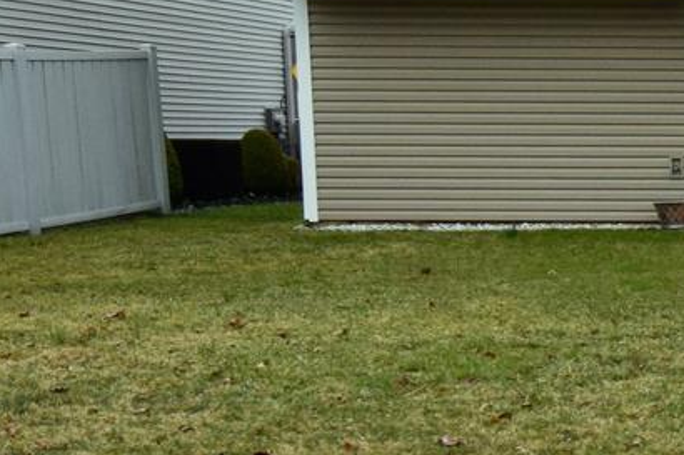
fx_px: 1709
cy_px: 342
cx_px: 1078
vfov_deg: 15.1
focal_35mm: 90
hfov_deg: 19.3
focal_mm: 12
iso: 360
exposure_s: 1/250
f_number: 8
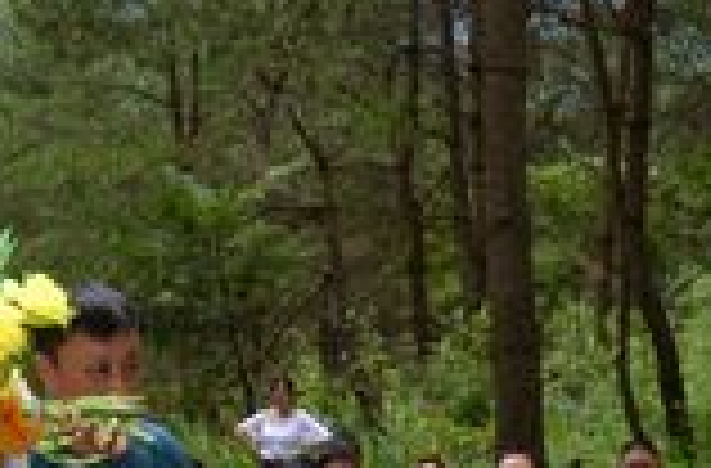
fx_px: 2243
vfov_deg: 11.7
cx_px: 108
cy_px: 502
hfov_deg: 17.8
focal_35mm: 114
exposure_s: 1/250
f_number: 5.6
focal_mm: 20
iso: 100
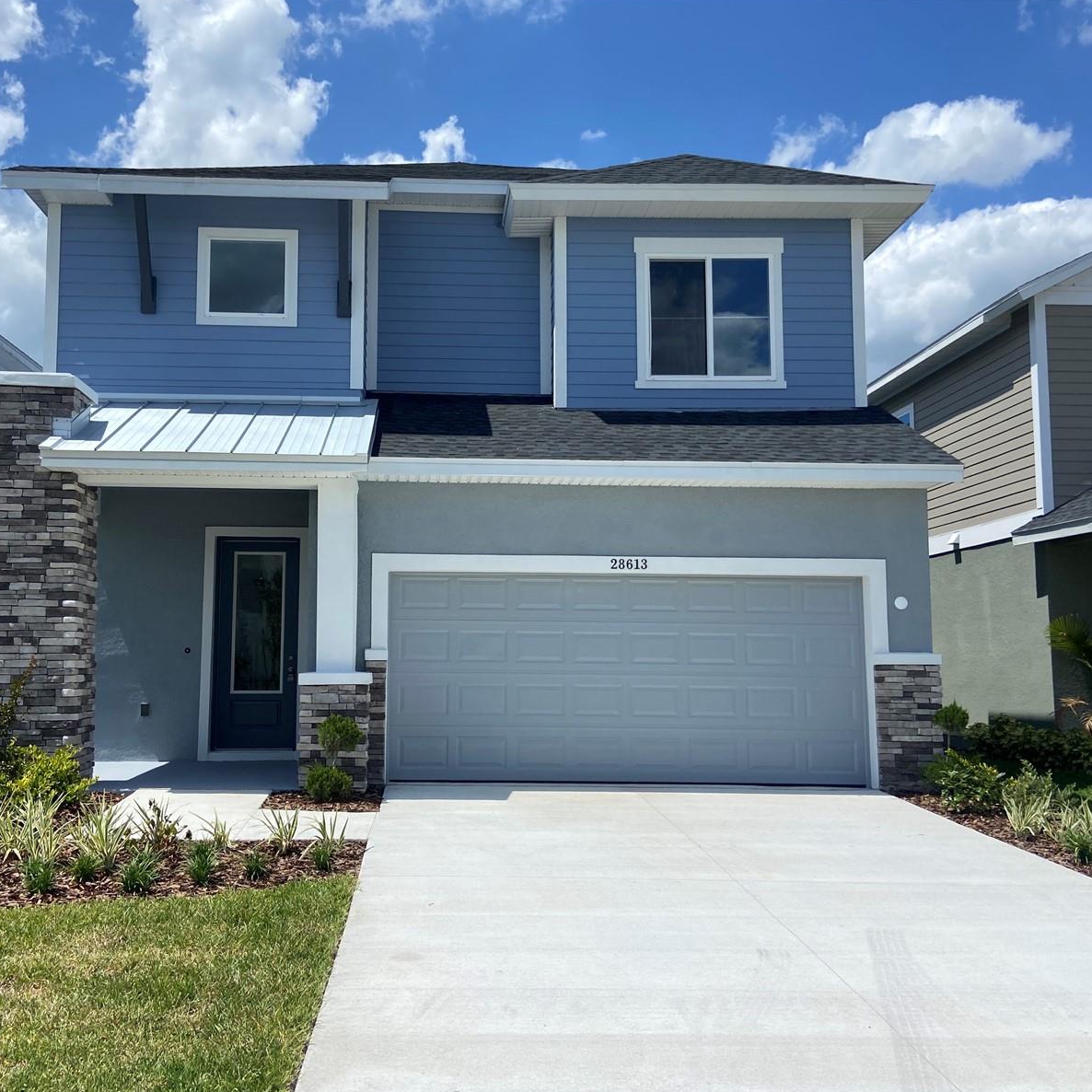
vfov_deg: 52.5
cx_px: 463
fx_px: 1106
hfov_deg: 52.3
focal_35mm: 31
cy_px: 546
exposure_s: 1/5236
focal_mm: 4.25
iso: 32
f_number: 1.8
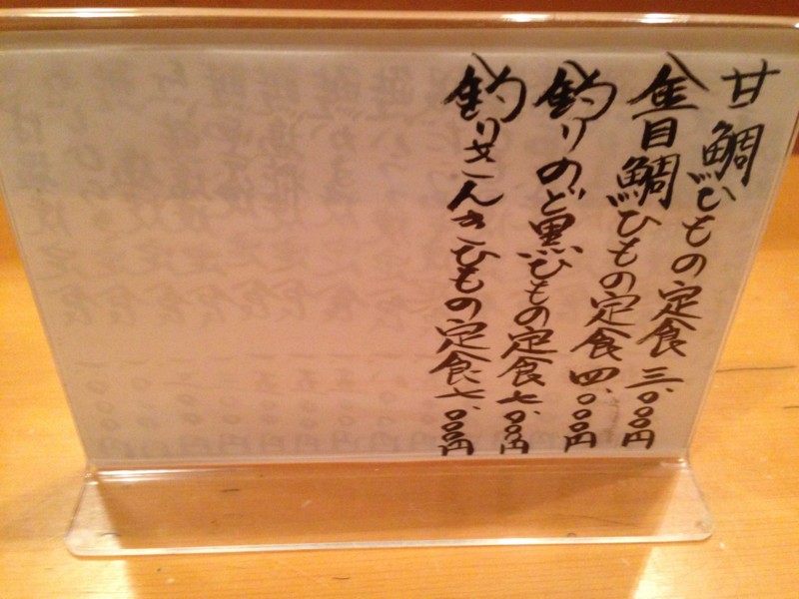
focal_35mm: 33
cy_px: 300
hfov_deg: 55.4
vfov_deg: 42.9
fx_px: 762
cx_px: 400
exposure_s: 1/15
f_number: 2.4
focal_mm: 4.12
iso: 400
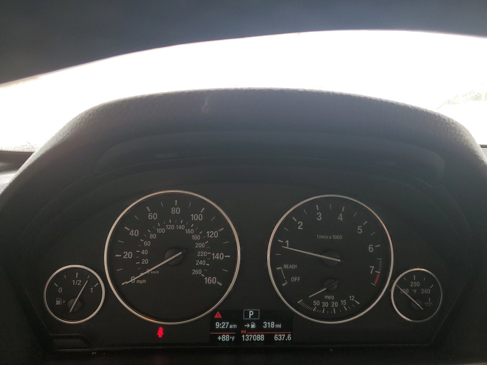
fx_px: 366
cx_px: 244
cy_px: 182
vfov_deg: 53.1
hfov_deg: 67.3
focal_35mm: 26
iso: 50
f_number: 1.5
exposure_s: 1/120
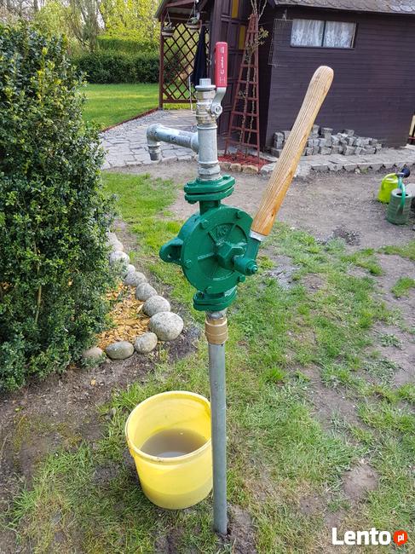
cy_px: 277
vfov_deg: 67.3
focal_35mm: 26
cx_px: 208
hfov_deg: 53.0
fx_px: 416
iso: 40
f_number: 1.7
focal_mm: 4.2
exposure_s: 1/151
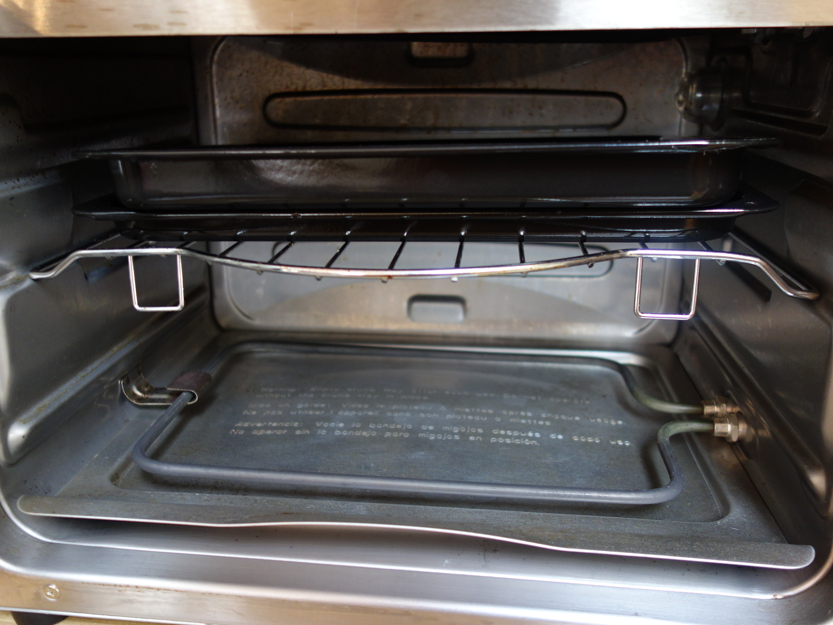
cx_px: 395
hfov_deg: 58.3
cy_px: 307
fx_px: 746
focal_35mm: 31
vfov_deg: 45.4
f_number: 1.8
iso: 320
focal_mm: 10.4
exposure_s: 1/30
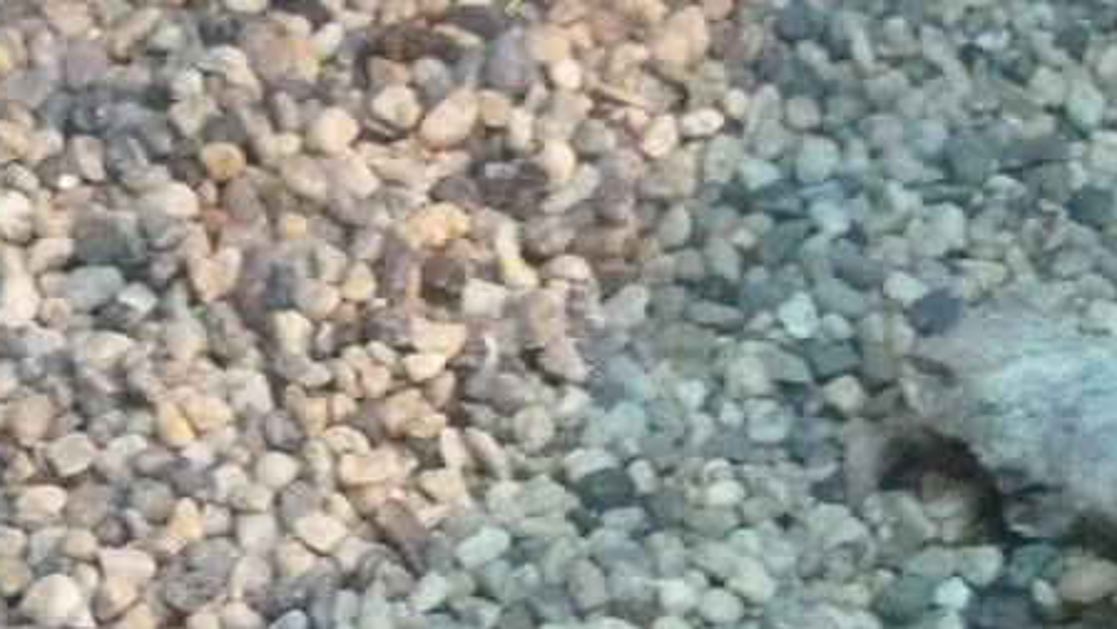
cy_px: 457
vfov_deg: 9.5
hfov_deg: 16.6
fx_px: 3793
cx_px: 167
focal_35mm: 128
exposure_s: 1/25
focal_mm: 5.5
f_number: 2.8
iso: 800
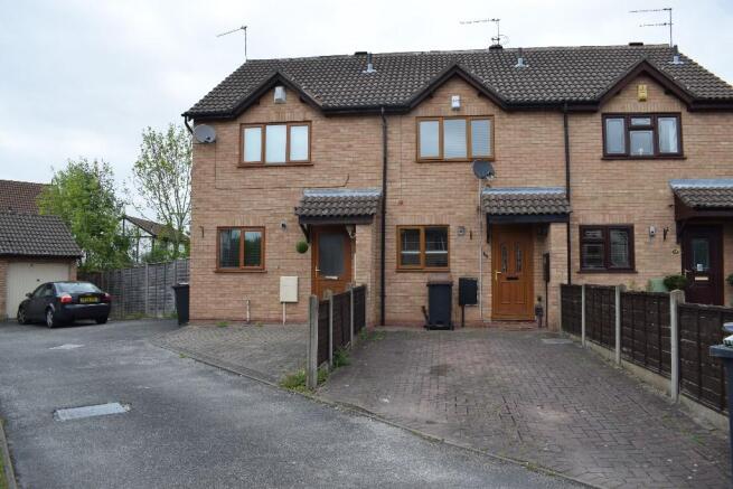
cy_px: 244
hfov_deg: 67.4
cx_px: 366
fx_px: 550
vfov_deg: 48.0
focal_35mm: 27
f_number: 8
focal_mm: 18
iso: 280
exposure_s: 1/250
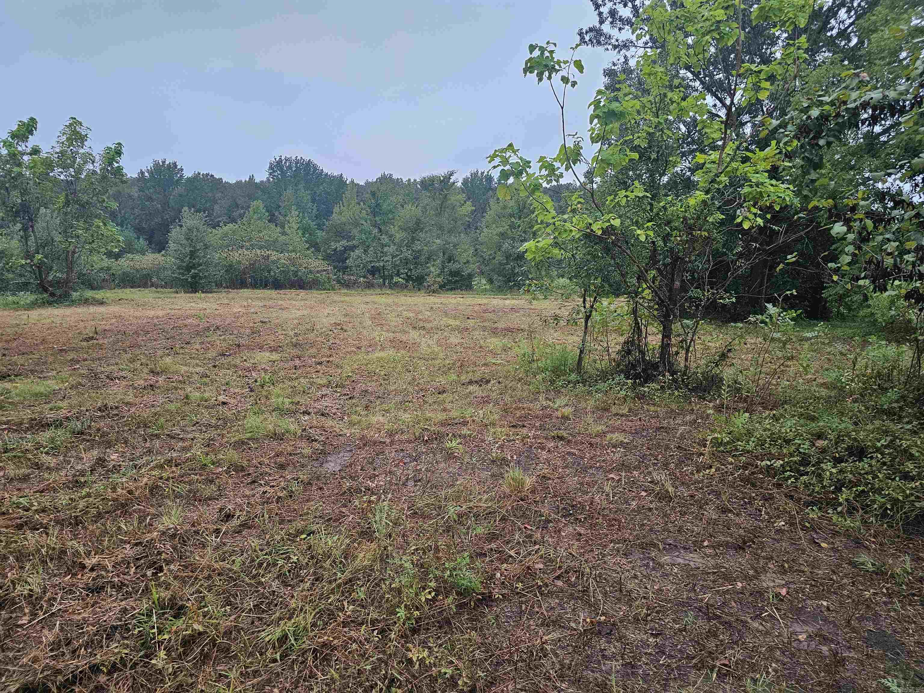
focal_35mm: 23
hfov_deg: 73.9
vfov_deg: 58.9
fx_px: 614
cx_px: 462
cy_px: 346
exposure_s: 1/120
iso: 640
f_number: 1.7
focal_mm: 6.3
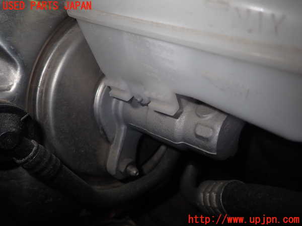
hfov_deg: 69.4
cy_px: 113
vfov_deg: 54.9
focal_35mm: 25
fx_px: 218
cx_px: 151
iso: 200
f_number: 5.6
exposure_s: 1/30
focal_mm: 4.5
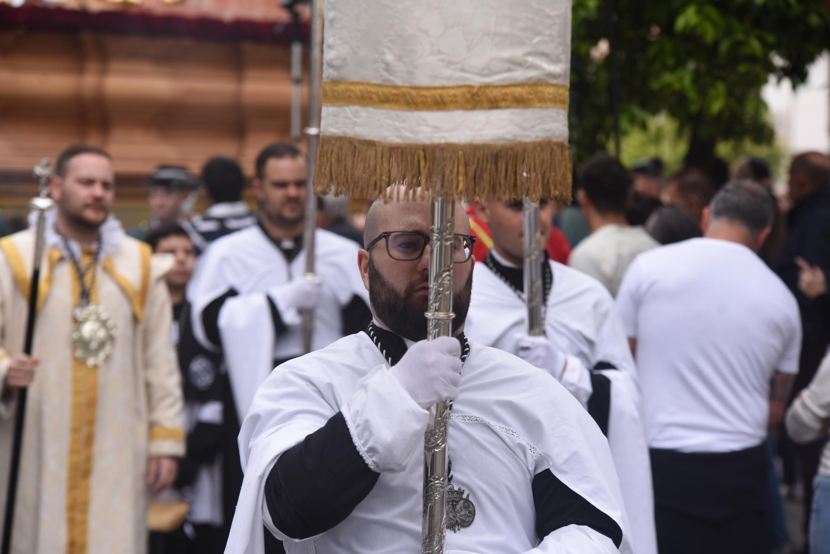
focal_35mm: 140
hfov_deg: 14.6
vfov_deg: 9.8
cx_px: 415
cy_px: 277
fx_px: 3229
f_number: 5
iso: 100
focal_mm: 140
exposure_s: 1/200
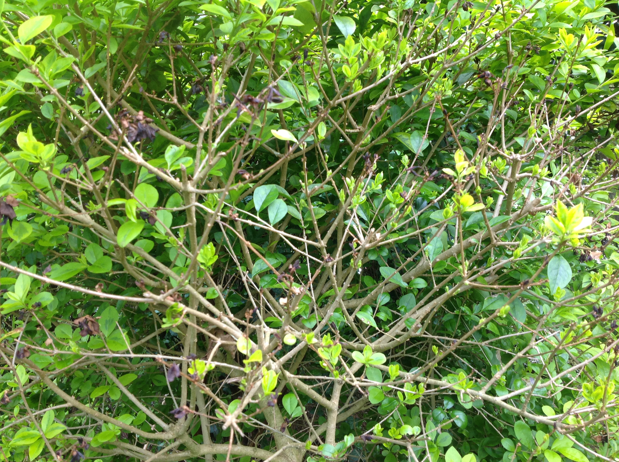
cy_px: 231
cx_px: 310
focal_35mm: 35
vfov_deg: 40.6
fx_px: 625
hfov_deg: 52.7
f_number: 2.4
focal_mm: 4.28
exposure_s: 1/60
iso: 64
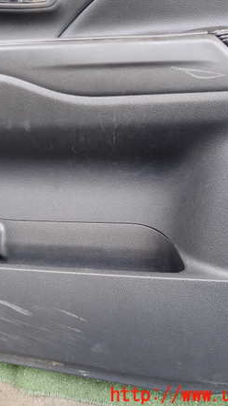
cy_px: 200
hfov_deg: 31.0
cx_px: 42
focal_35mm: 37
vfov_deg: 54.0
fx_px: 398
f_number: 2
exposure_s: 1/60
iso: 200
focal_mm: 4.5
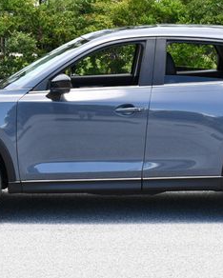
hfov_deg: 11.0
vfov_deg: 13.7
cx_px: 111
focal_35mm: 140
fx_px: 1154
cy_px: 77
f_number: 6.3
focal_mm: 34
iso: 200
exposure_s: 1/250
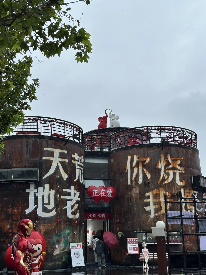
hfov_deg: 30.3
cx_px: 103
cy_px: 138
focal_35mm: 48
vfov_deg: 39.7
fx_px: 381
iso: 64
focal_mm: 6.86
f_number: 1.78
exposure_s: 1/1107
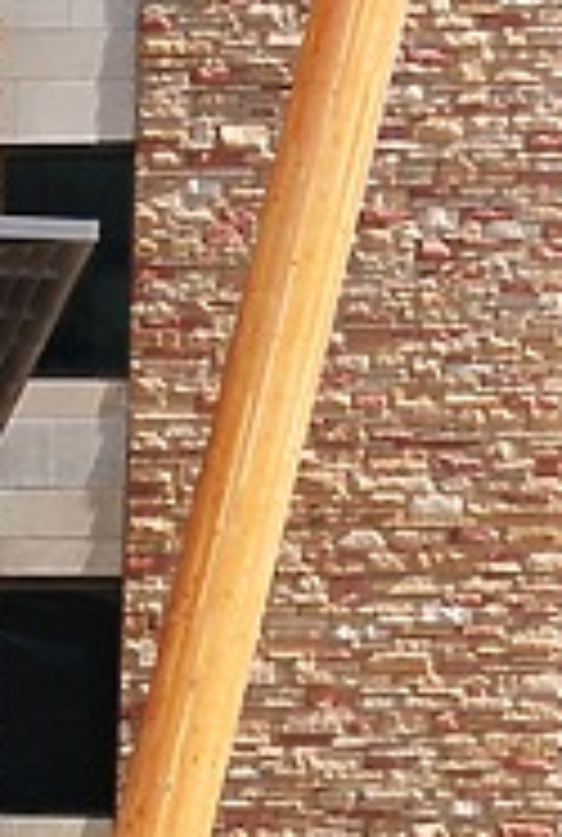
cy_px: 436
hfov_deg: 3.8
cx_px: 472
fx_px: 8453
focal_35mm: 363
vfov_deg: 5.7
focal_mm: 50
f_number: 10
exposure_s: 1/250
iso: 200
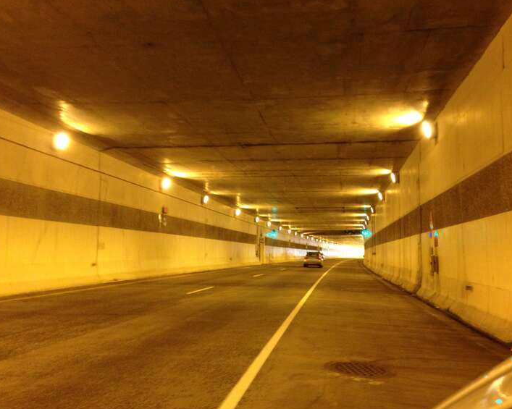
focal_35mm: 35
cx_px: 272
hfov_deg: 51.5
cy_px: 204
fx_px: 530
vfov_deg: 42.2
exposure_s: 1/20
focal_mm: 4.13
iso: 250
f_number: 2.4
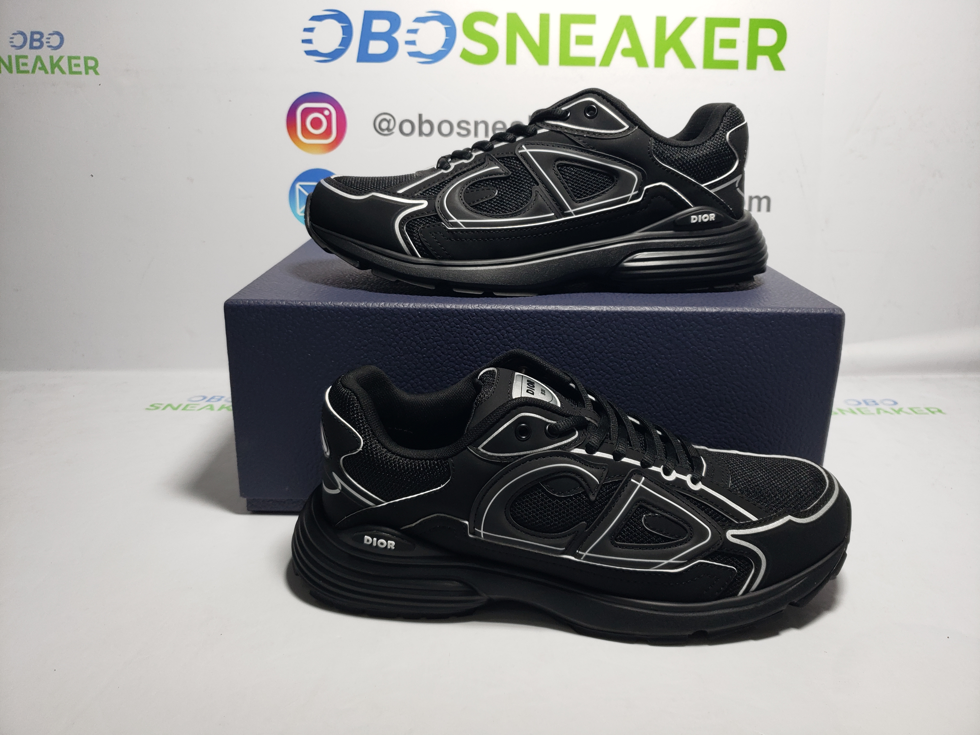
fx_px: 736
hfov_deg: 67.3
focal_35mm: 26
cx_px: 490
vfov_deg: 53.1
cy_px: 368
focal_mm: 4.3
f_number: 1.5
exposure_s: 1/396
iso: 50
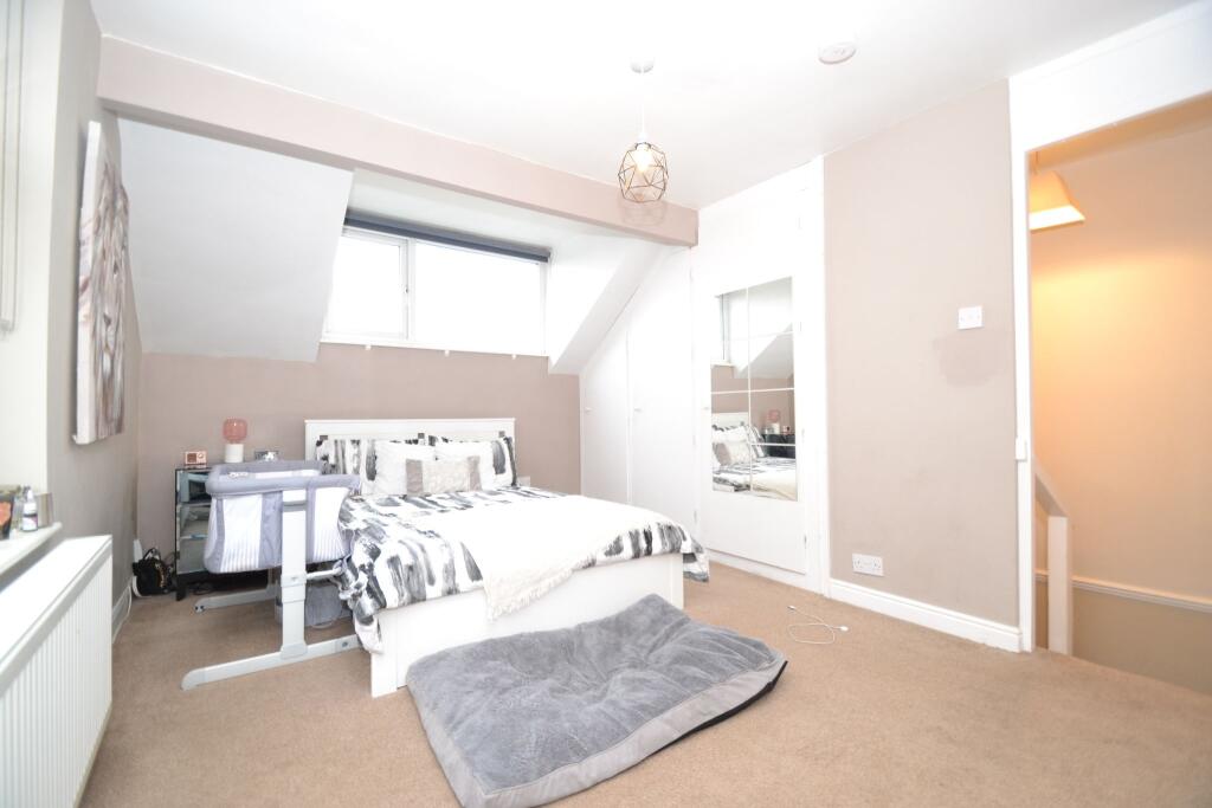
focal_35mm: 15
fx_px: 505
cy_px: 404
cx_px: 606
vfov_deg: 77.3
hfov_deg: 100.4
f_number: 3.5
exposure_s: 1/60
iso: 720
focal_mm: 10
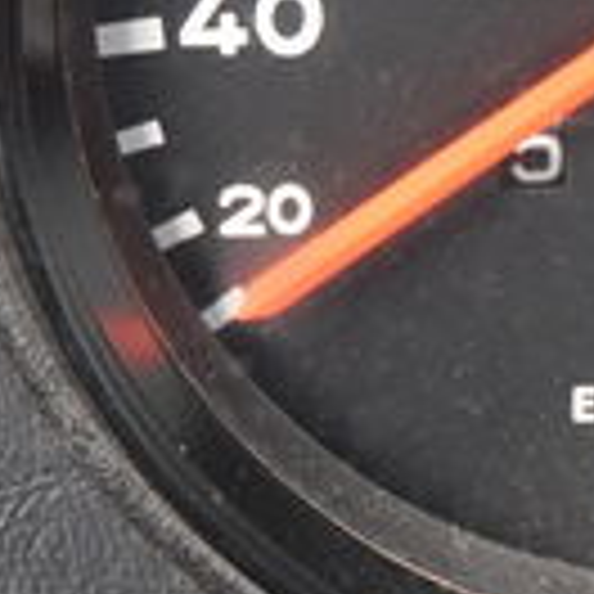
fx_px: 6348
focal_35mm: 327
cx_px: 792
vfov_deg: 5.3
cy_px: -160
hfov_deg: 5.3
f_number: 4.5
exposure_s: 1/80
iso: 800
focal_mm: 44
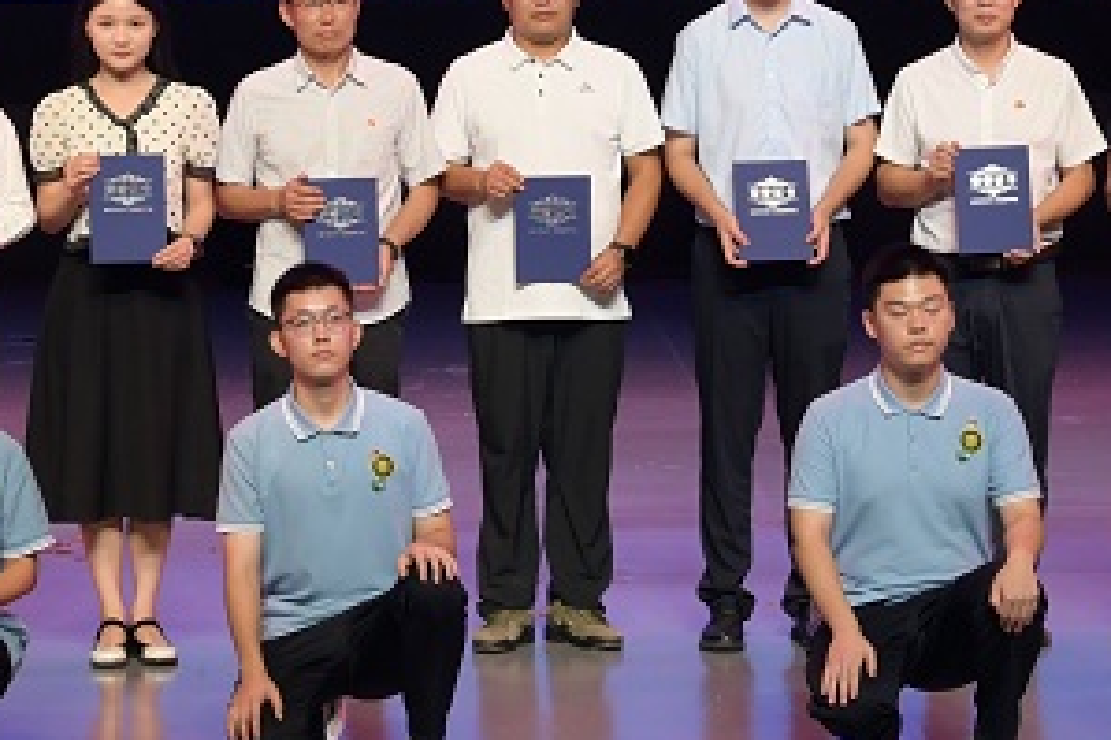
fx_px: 8235
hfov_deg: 7.7
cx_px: 528
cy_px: -303
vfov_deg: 5.1
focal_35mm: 267
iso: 500
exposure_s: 1/125
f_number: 6.3
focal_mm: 70
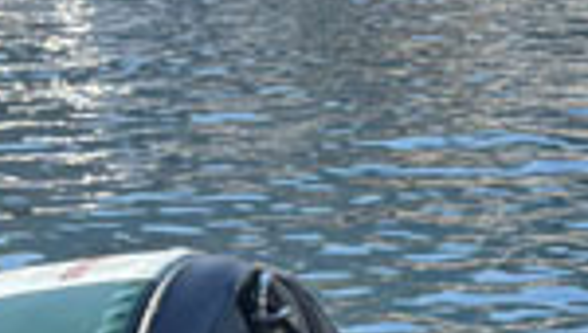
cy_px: 286
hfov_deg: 10.6
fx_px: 3015
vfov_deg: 6.3
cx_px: 1007
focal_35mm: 193
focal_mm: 5.96
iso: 50
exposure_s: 1/1311
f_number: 1.6
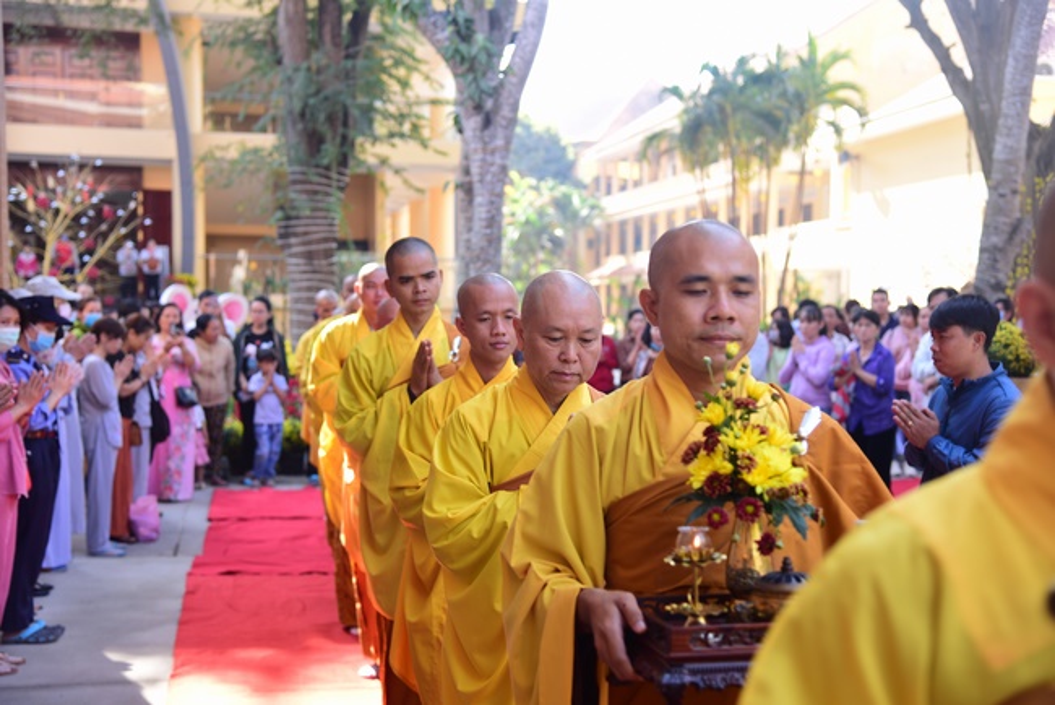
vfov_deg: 26.0
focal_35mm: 52
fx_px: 1524
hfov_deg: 38.2
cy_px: 352
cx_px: 528
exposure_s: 1/100
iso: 160
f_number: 4
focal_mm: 52
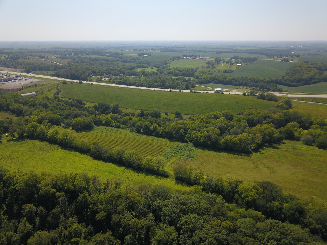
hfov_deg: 67.3
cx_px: 164
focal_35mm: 26
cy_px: 122
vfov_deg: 53.1
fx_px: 246
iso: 100
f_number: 2.2
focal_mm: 4.73
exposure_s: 1/1508
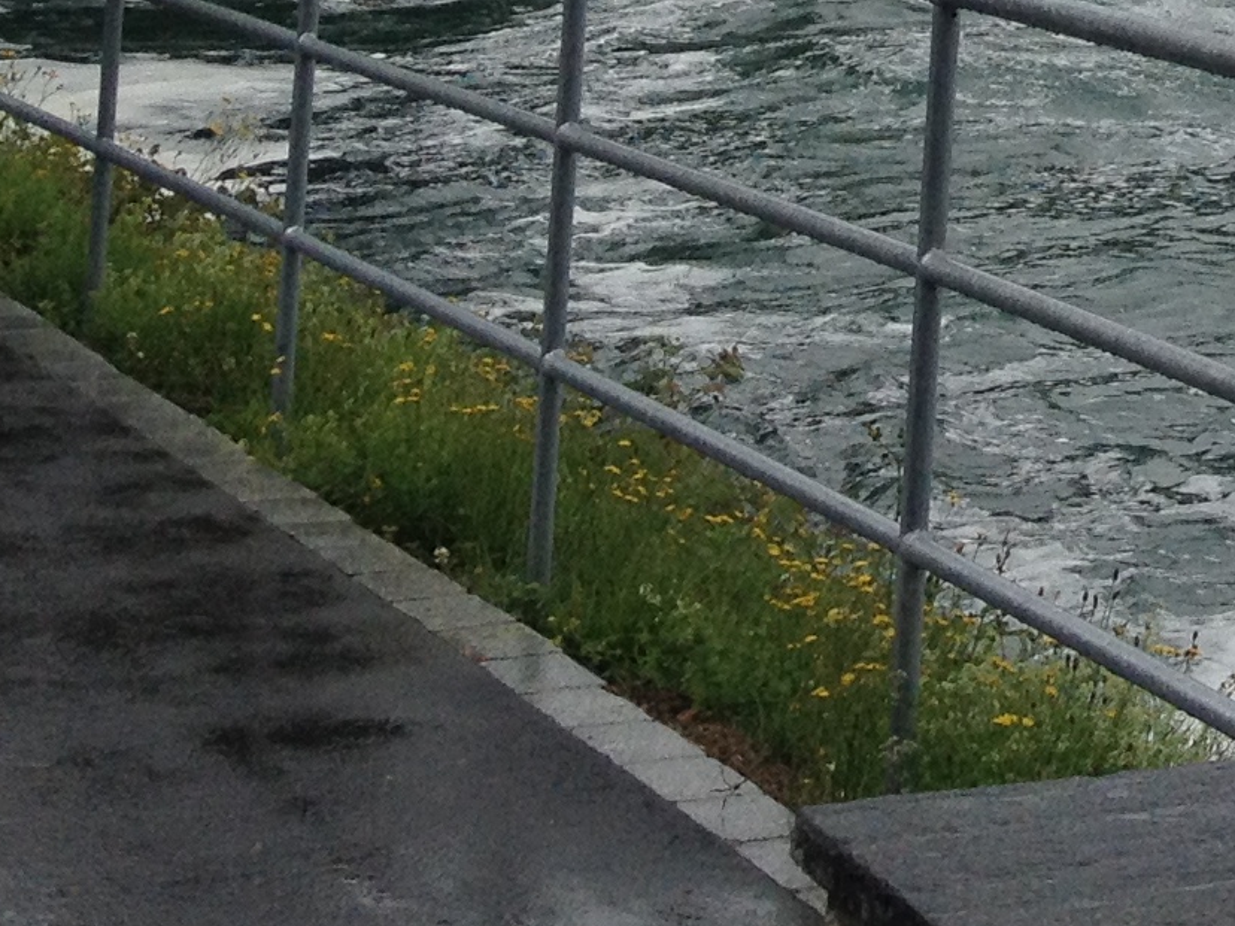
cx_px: 2048
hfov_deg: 13.2
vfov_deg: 10.0
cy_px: -859
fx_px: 4923
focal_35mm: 138
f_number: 2.4
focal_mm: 4.28
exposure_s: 1/649
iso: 50
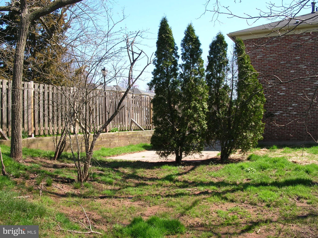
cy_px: 119
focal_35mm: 36
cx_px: 159
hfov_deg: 51.4
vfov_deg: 39.6
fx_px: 330
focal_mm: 6
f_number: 3.7
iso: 50
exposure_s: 1/225
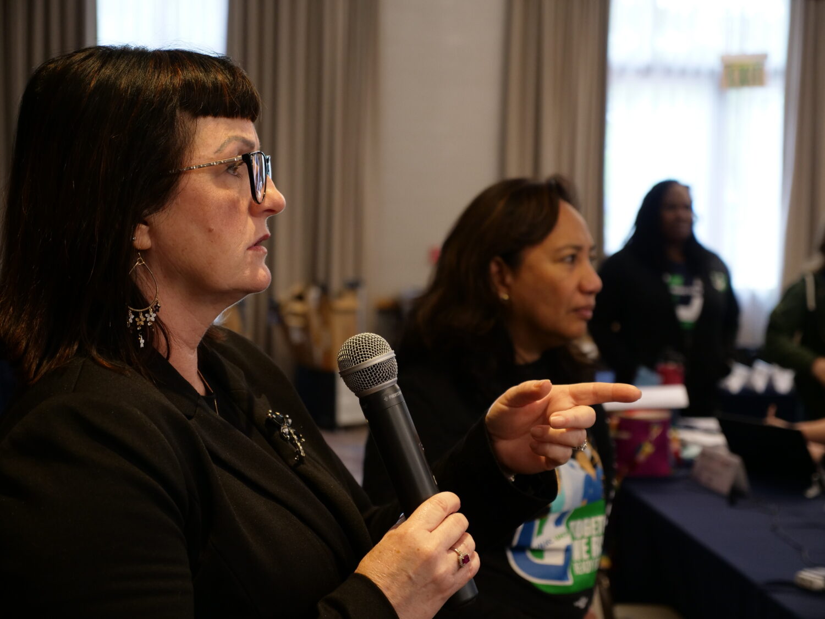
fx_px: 1525
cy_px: 310
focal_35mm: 64
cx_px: 412
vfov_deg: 22.9
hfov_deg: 30.3
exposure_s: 1/100
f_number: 2.8
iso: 800
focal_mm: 32
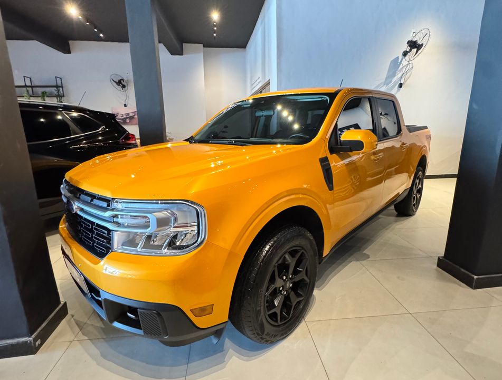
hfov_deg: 101.9
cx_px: 251
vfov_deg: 86.0
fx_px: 204
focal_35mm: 14
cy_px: 190
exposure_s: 1/40
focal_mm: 2.22
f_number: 2.2
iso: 1000
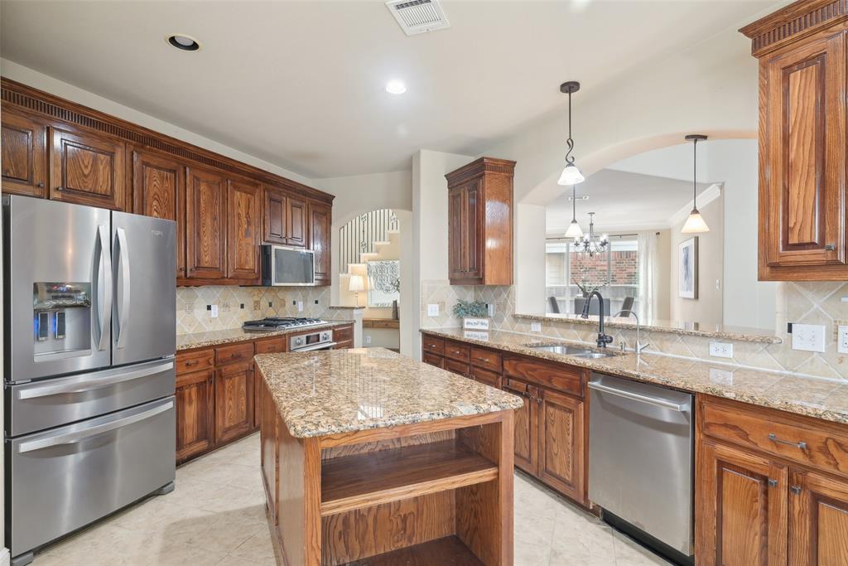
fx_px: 436
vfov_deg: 66.0
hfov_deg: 88.4
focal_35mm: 18
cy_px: 283
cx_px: 424
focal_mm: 18.5
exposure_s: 1/10
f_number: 8
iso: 400
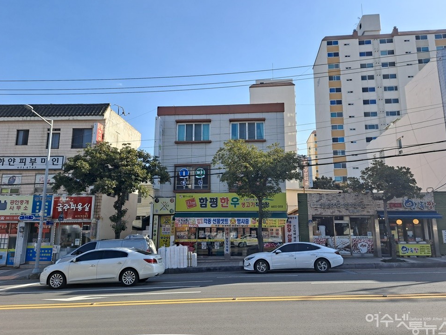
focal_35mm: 25
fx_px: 322
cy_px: 168
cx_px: 227
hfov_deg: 69.4
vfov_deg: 54.9
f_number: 1.8
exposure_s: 1/910
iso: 25
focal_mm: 5.23
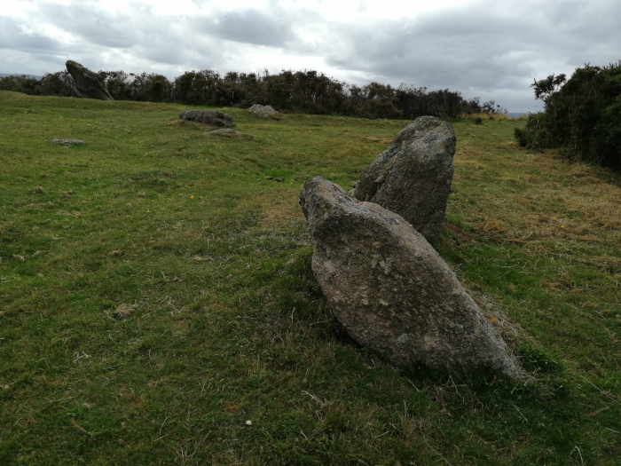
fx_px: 484
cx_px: 310
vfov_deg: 51.4
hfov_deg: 65.3
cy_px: 233
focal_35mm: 27
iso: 50
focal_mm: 3.95
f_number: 1.8
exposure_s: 1/1414
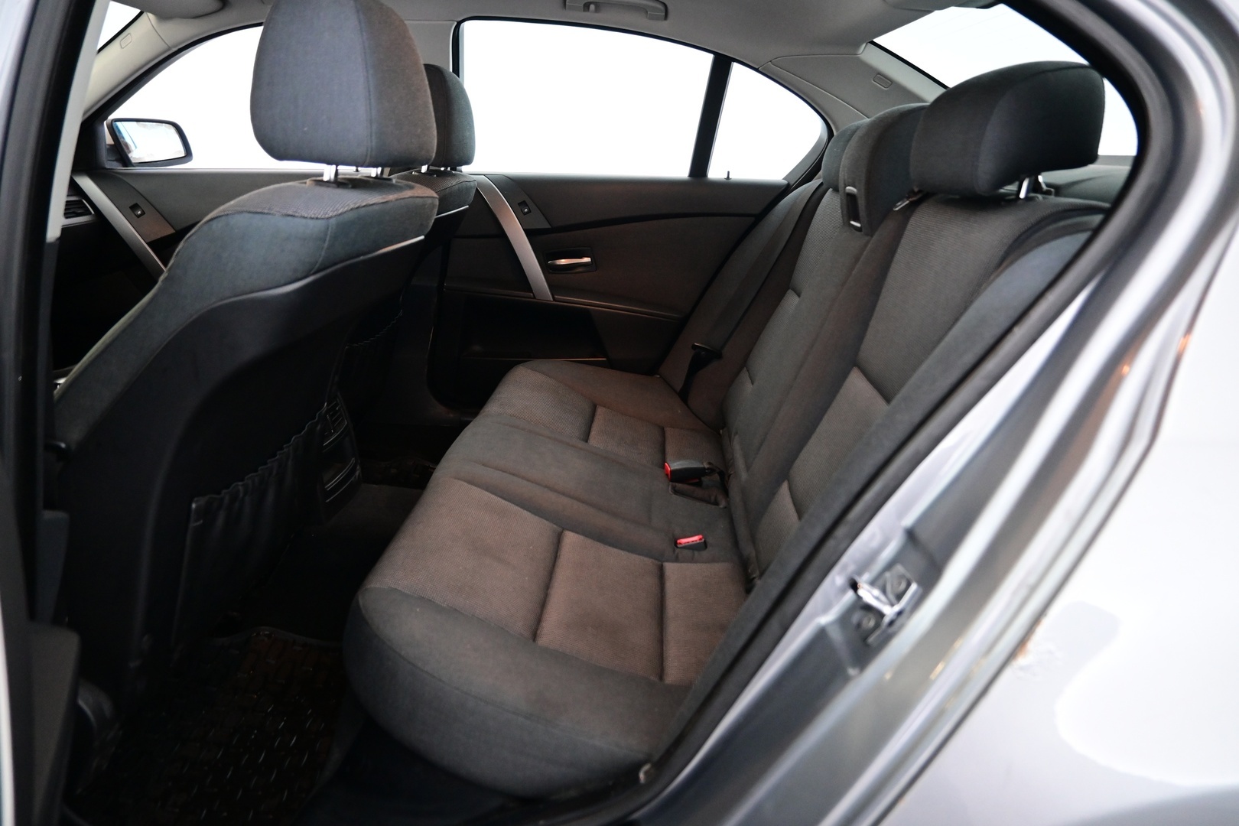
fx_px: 826
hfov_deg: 73.7
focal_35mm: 24
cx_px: 620
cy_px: 413
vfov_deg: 53.1
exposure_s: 1/25
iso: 2000
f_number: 3.5
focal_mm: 16
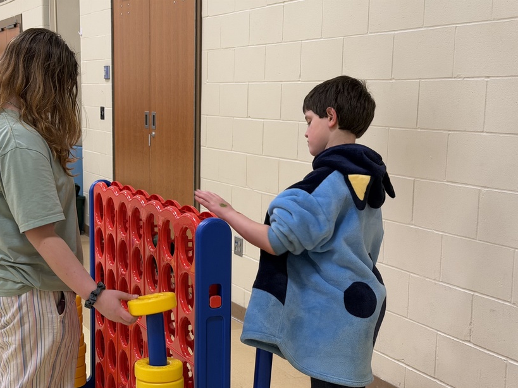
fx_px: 898
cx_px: 204
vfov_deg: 24.3
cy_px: 242
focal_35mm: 60
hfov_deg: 32.1
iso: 100
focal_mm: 6.76
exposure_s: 1/41
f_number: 1.78
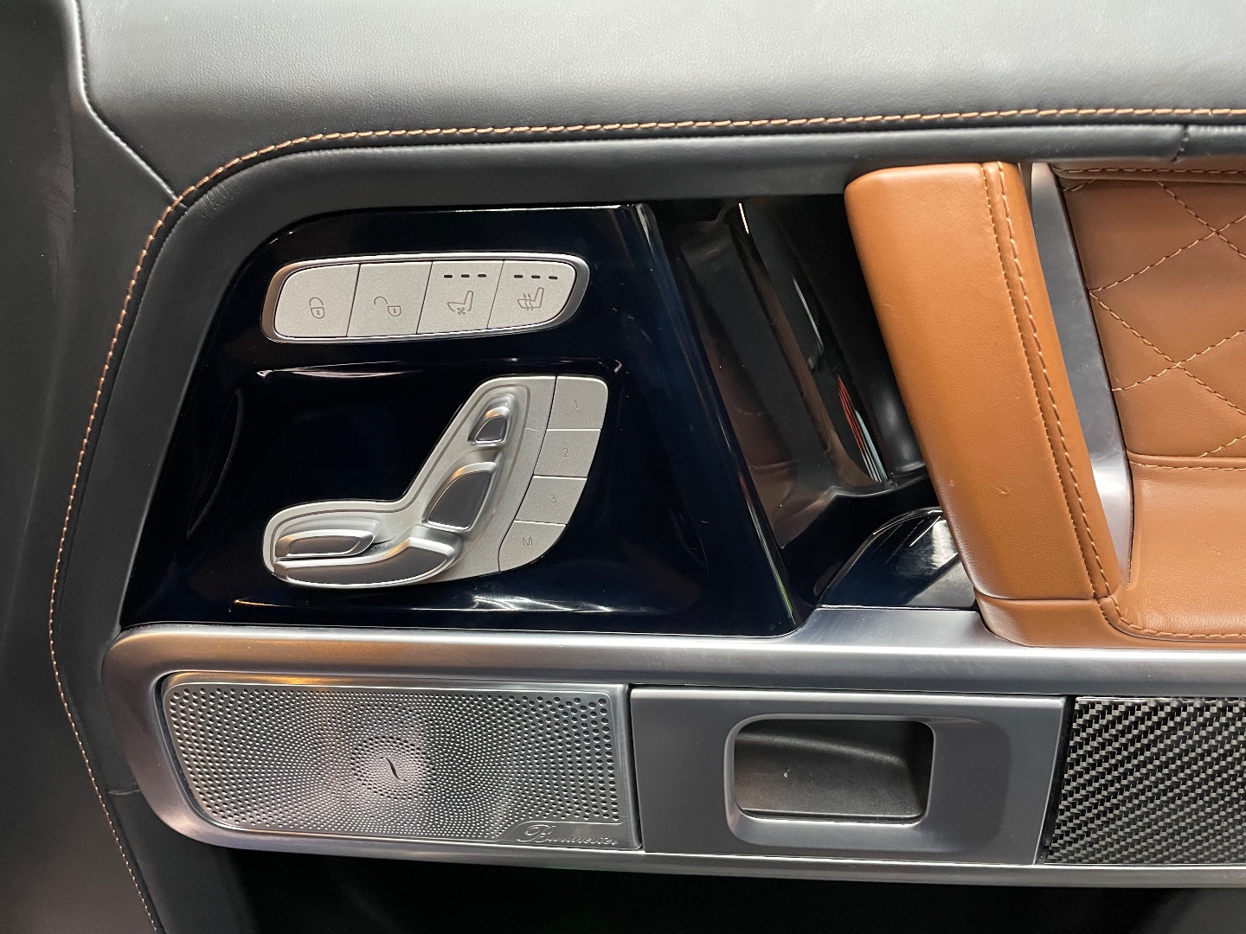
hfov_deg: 67.3
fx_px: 936
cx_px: 623
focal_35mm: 26
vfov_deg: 53.1
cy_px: 467
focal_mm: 4.2
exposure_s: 1/46
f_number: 1.6
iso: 500
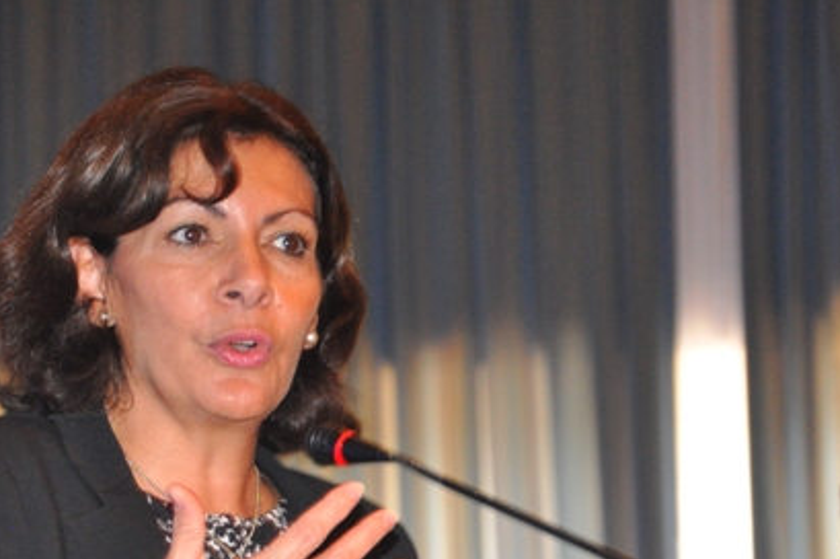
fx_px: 7857
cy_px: 497
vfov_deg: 4.1
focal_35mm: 337
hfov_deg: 6.1
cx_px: 377
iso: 1600
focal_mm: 122
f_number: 6.7
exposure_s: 1/60
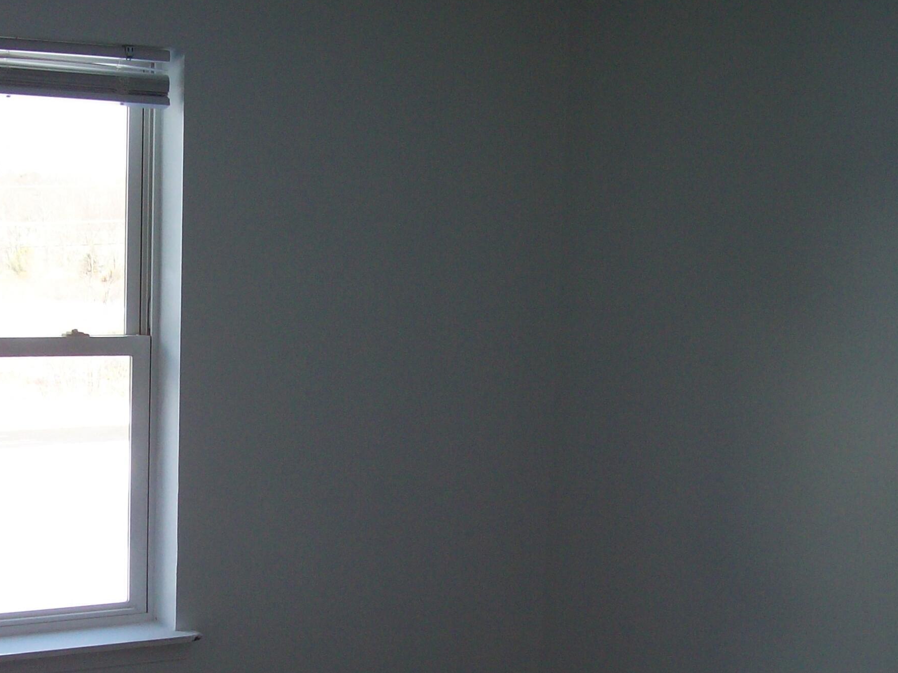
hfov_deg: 30.9
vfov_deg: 23.7
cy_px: 525
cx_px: 179
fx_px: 1583
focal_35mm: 61
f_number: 2.7
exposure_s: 1/169
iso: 80
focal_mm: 6
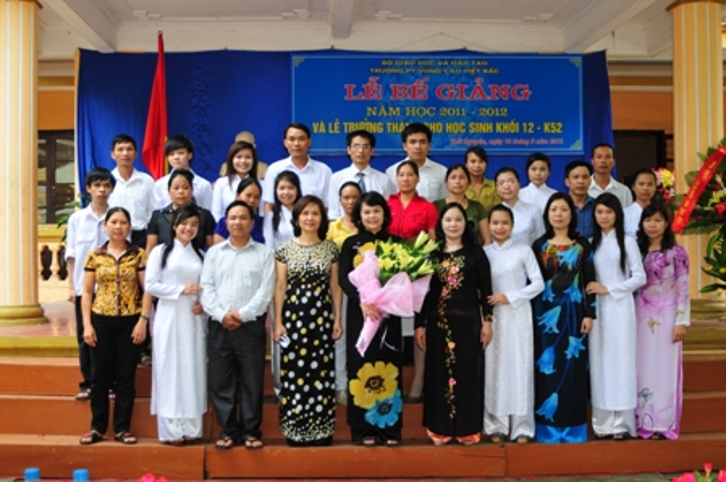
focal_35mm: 42
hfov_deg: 46.5
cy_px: 241
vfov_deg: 31.8
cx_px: 363
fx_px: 846
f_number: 3.8
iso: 200
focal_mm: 28
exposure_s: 1/100
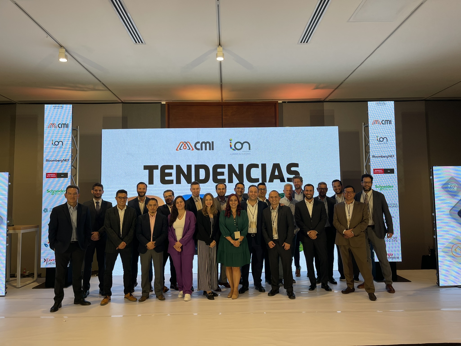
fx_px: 333
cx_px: 230
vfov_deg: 54.9
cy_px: 173
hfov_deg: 69.4
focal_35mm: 25
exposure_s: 1/120
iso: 80
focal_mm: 5.1
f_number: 1.6
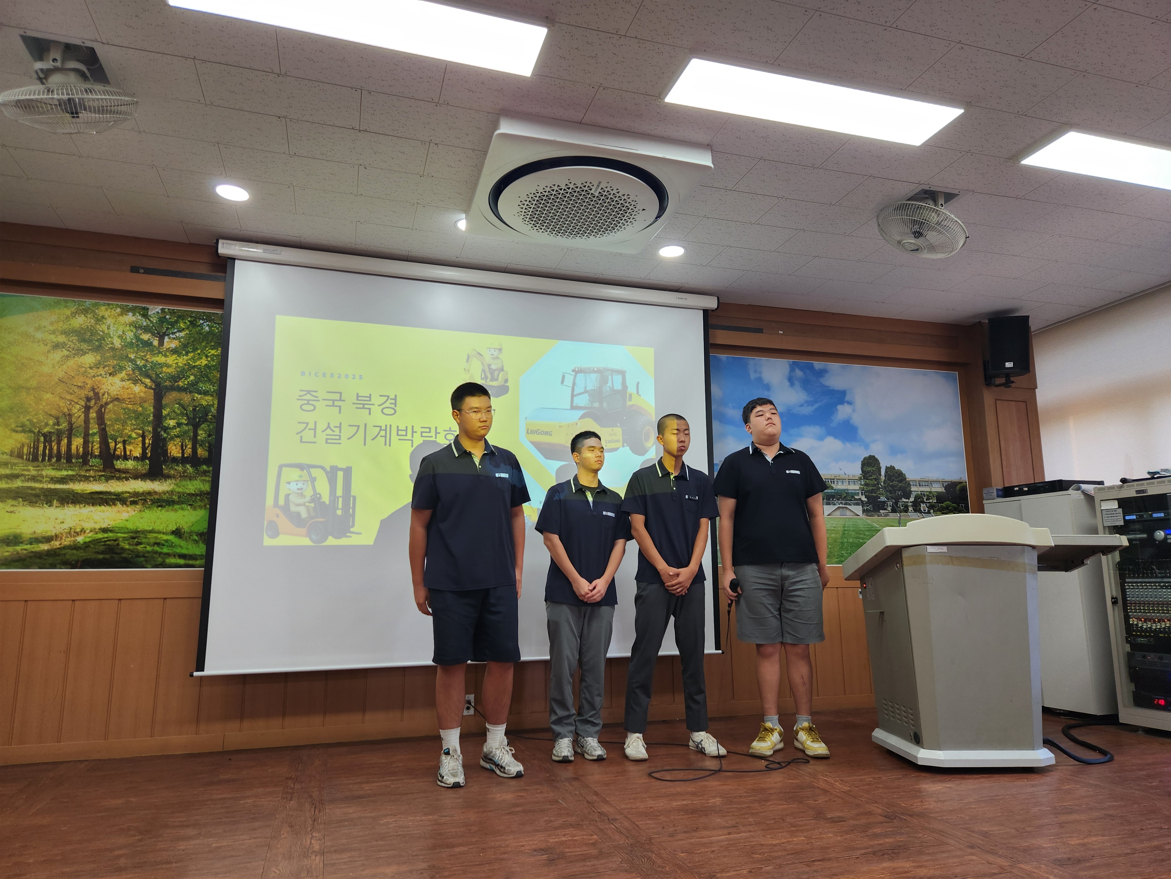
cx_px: 586
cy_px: 440
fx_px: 778
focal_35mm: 23
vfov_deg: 58.9
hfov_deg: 73.9
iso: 80
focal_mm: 5.4
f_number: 1.8
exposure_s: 1/120
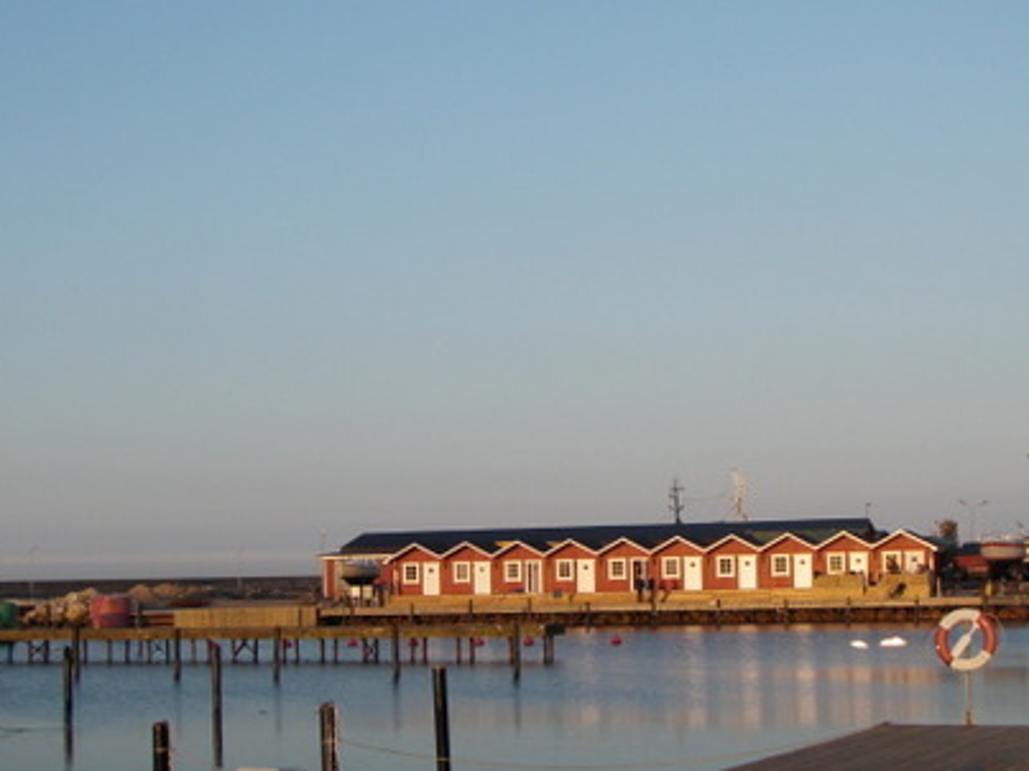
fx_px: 1961
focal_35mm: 66
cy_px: 497
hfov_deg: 29.3
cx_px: 651
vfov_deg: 22.2
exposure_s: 1/400
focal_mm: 6.7
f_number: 3.5
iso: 80
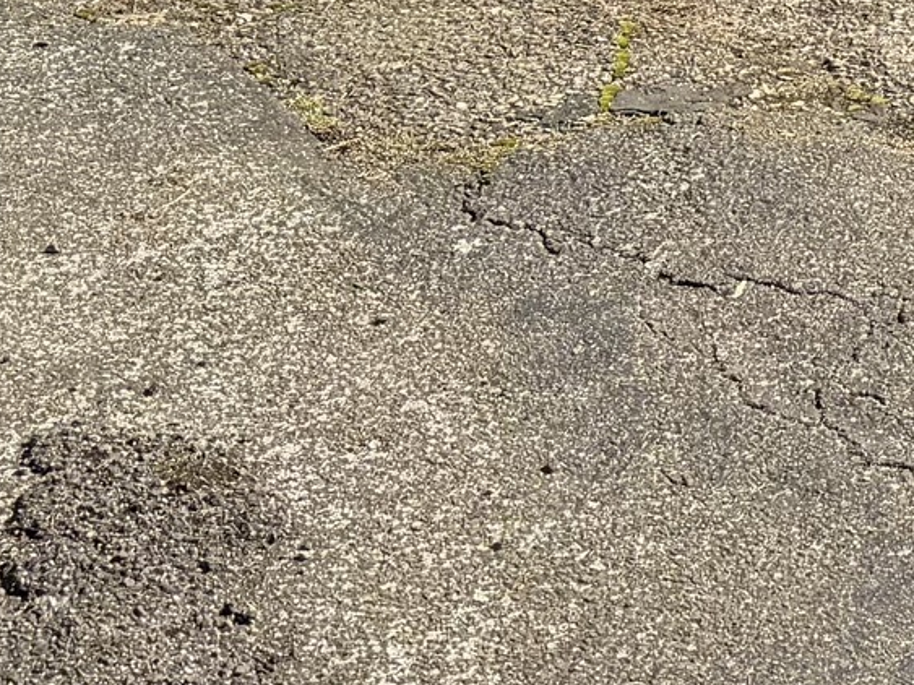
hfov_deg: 14.2
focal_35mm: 131
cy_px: -964
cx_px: 1320
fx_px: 3458
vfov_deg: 9.9
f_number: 1.78
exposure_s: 1/2370
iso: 80
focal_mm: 6.76
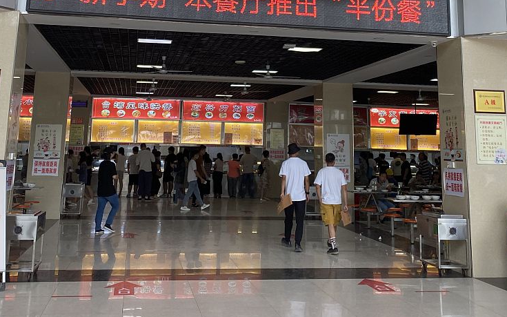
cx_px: 246
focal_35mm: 45
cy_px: 29
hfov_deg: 44.4
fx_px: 622
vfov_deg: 27.5
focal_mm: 4.25
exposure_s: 1/88
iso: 100
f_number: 1.8
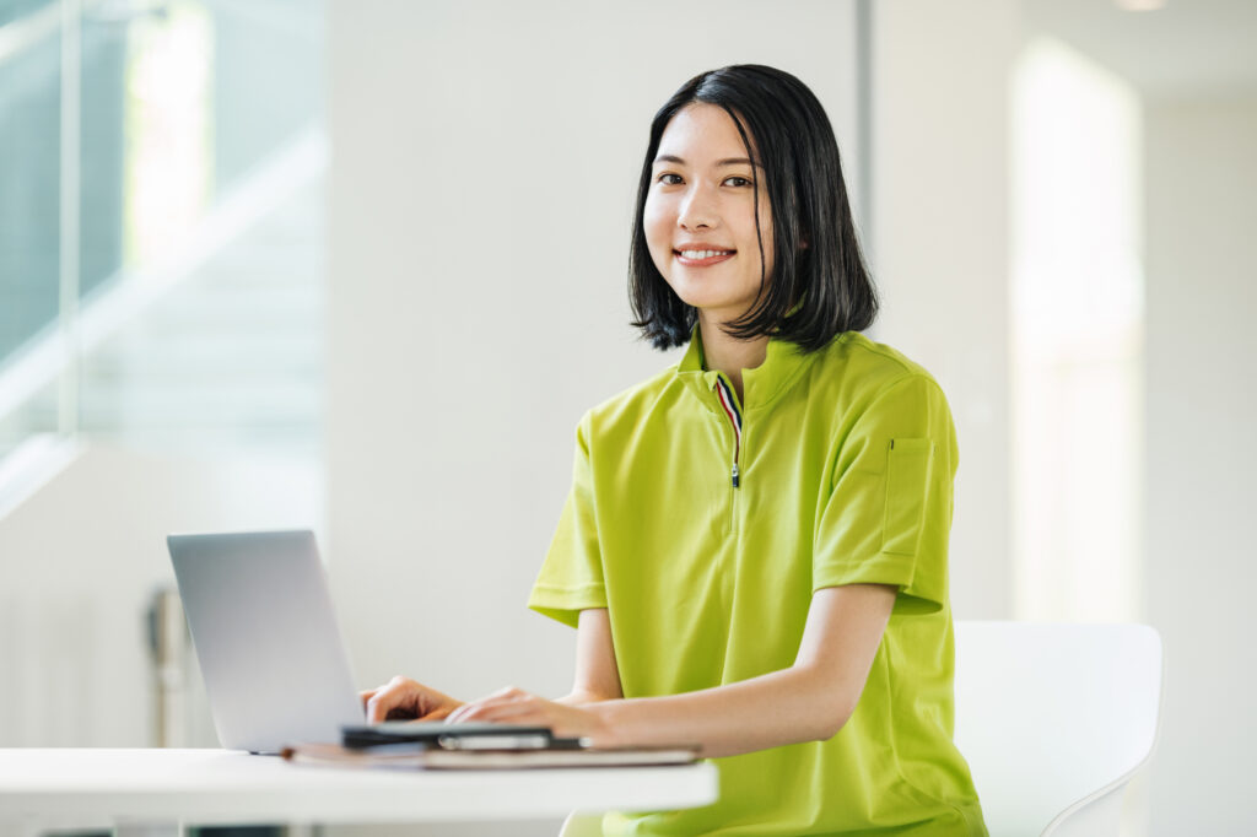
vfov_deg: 13.0
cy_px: 418
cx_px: 628
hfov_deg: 19.5
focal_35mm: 105
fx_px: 3665
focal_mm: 105
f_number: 1.8
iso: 400
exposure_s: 1/200
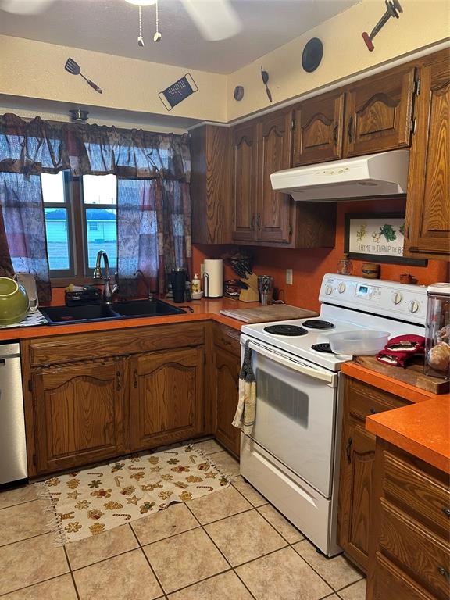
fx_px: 451
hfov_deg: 53.1
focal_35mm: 26
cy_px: 300
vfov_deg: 67.3
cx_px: 225
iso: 200
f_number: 1.5
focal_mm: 5.7
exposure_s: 1/60
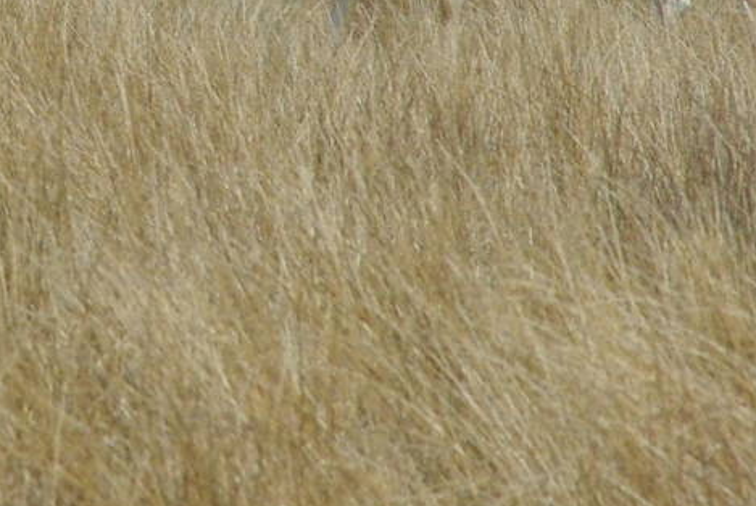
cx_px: -39
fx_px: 21531
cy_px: -122
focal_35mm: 1024
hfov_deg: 2.0
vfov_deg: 1.3
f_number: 13
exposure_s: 1/2000
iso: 1600
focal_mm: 200
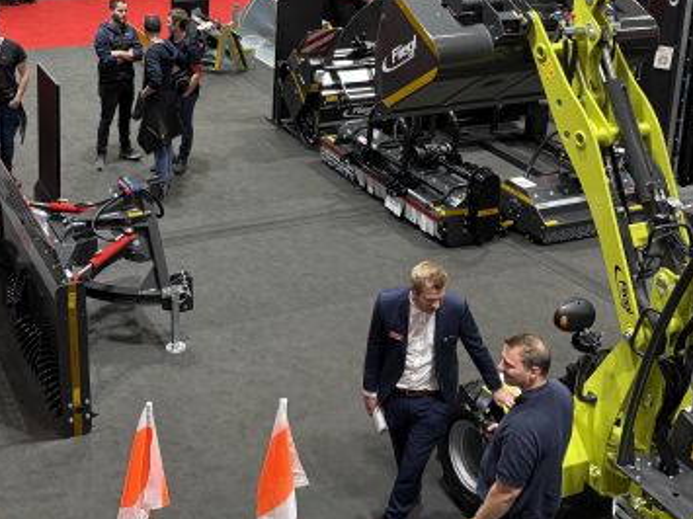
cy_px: 89
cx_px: 224
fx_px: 1101
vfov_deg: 26.0
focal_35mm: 55
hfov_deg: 34.6
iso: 125
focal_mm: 5.96
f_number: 1.6
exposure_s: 1/100
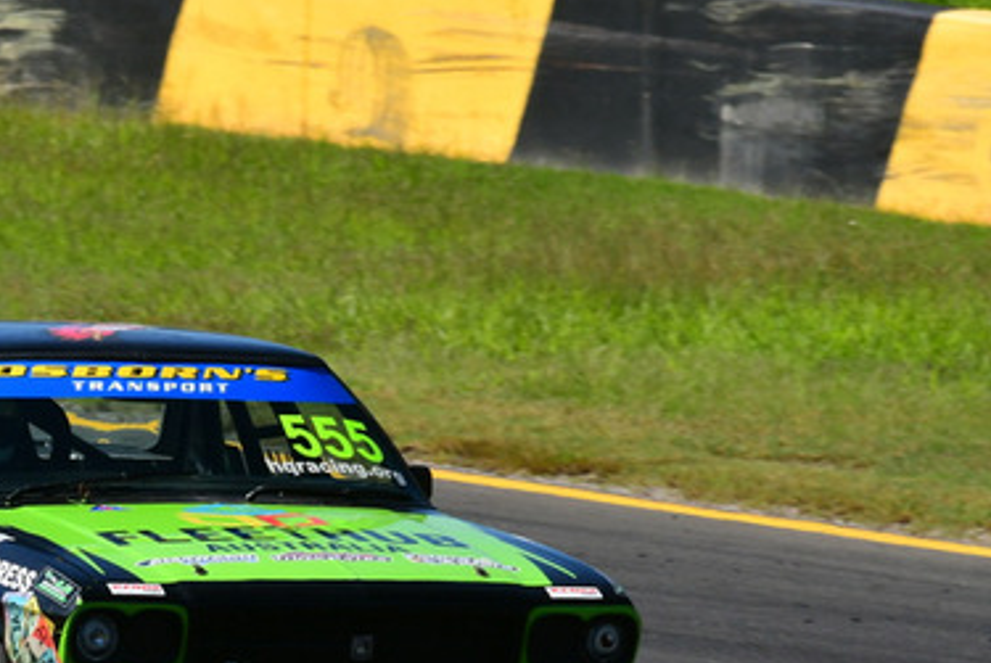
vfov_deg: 1.1
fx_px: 33485
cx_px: 103
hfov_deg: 1.7
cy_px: 423
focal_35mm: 1215
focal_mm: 380
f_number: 13
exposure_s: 1/640
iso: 500
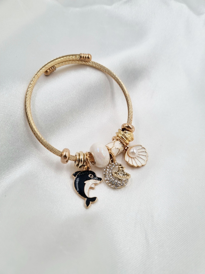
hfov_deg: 53.1
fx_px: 205
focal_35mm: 26
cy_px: 137
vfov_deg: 67.3
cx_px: 102
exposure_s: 1/1111
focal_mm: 5.4
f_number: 1.8
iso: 50
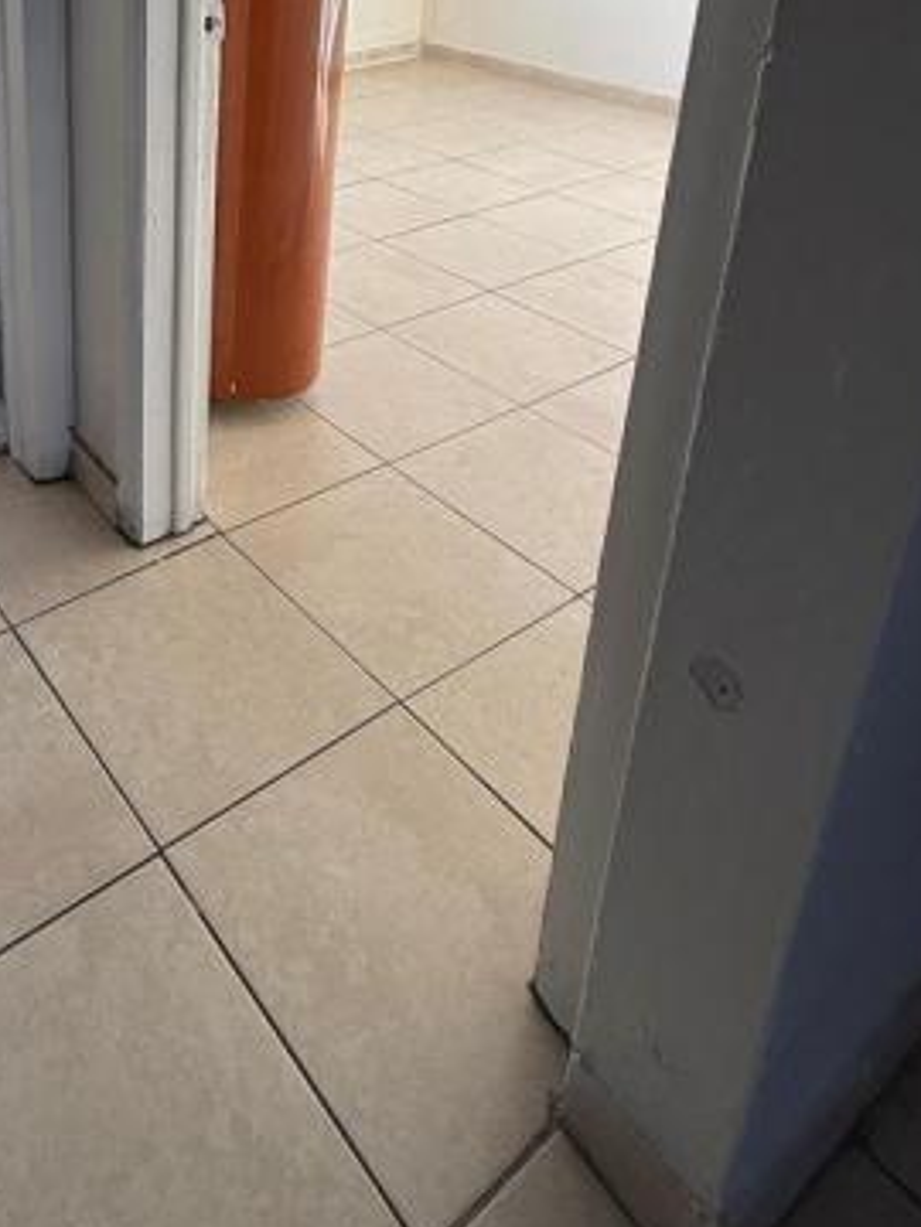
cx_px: 82
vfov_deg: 55.2
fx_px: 993
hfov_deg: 44.9
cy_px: 126
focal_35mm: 28
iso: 64
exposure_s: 1/315
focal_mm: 2.22
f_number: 2.2
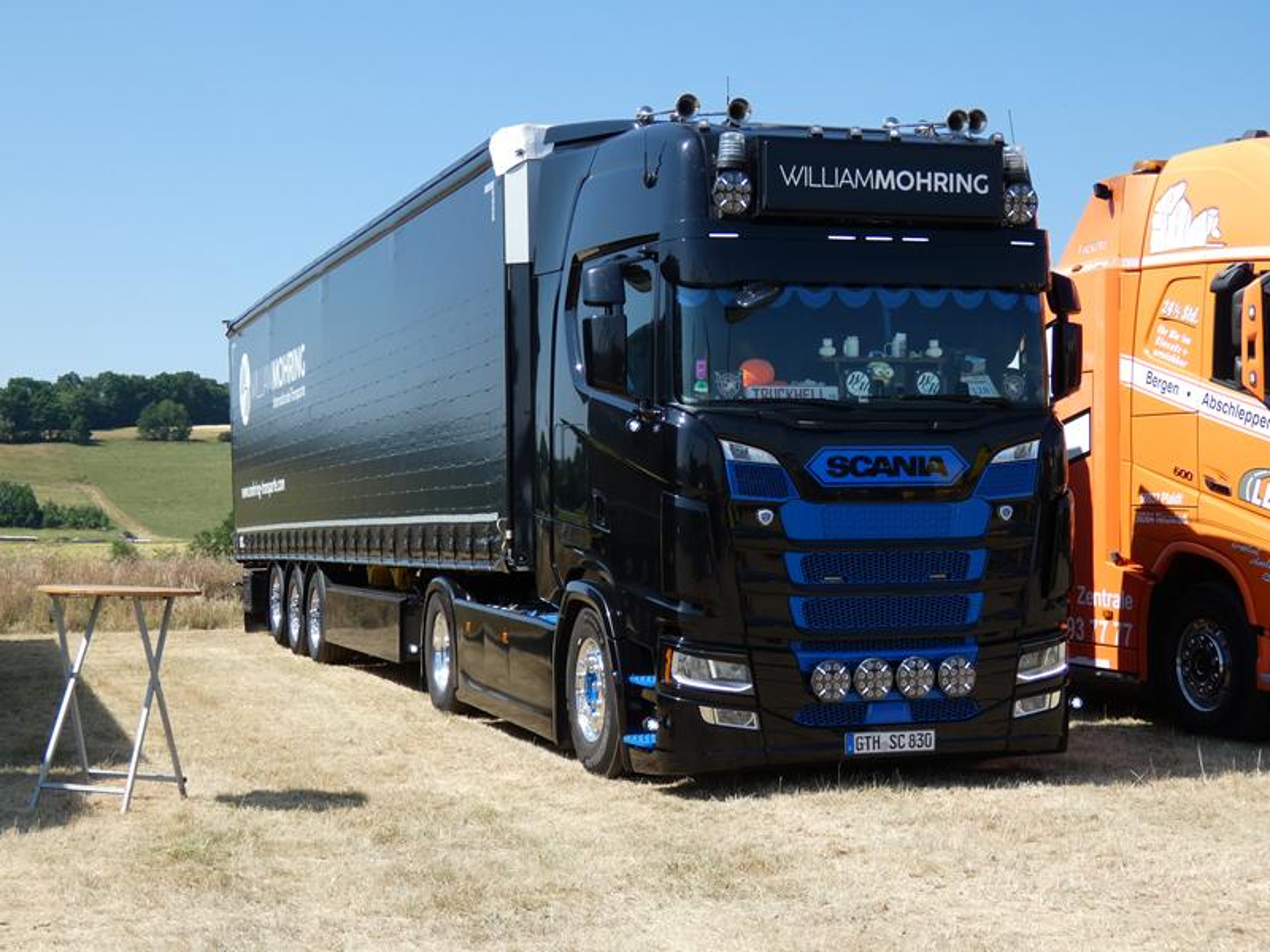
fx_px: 2018
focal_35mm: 55
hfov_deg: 34.9
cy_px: 476
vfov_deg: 26.6
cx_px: 635
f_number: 4
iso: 80
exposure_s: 1/500
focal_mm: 9.9
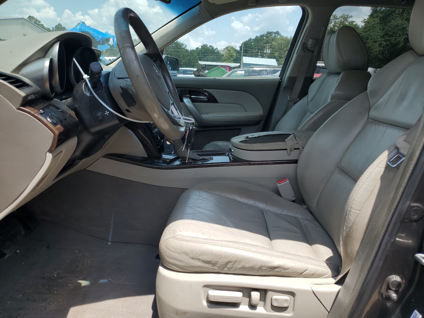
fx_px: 318
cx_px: 212
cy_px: 159
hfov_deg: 67.3
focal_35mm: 26
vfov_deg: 53.1
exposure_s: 1/1667
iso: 50
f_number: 1.5
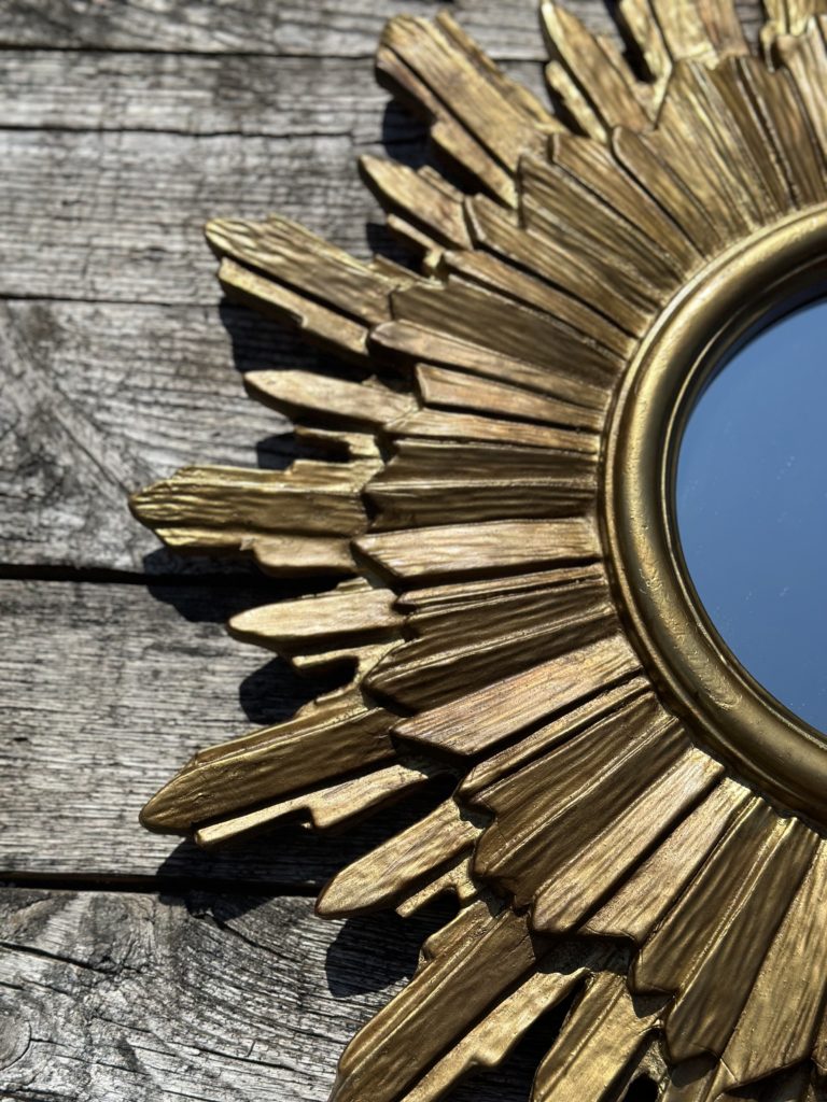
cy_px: 551
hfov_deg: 30.3
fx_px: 1529
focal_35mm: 48
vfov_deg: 39.7
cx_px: 414
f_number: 1.78
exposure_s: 1/9804
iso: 100
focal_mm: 6.86
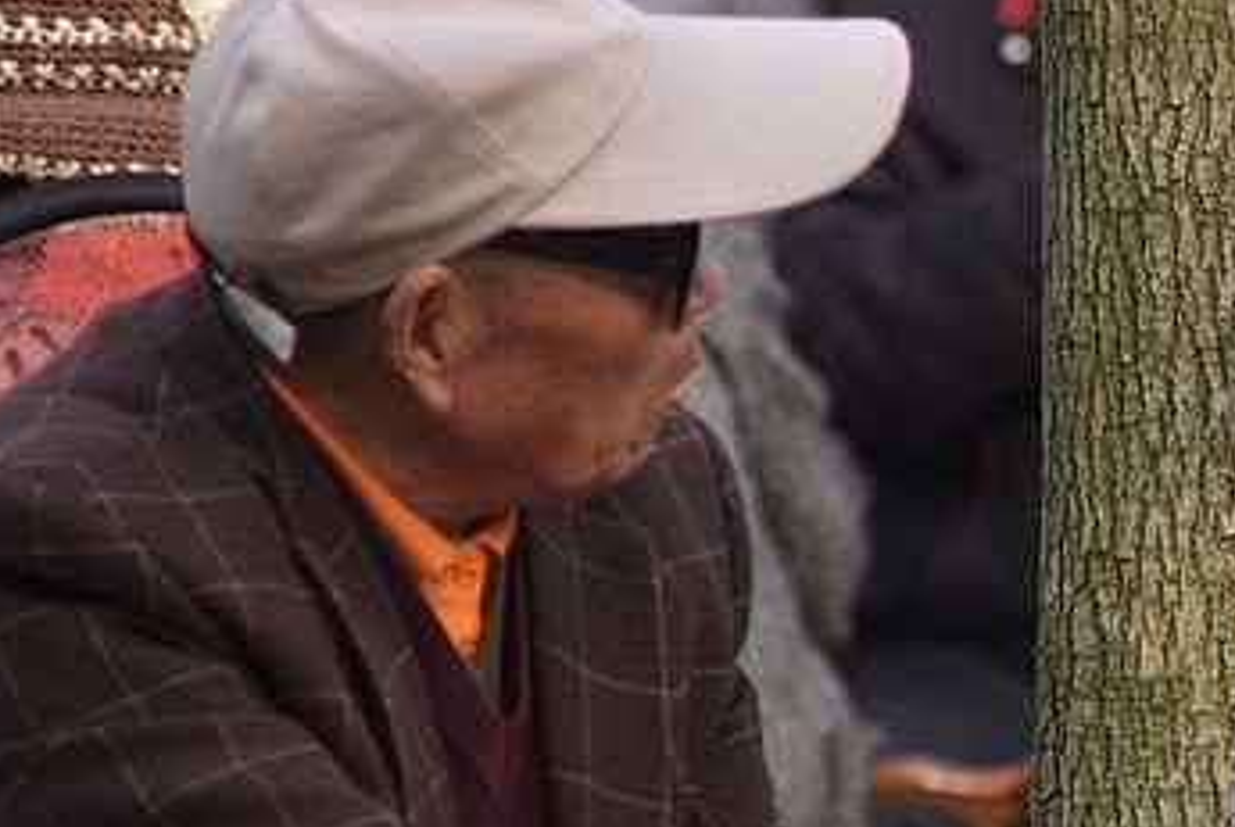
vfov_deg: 2.0
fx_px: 23735
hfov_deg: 3.0
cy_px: 406
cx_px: 1793
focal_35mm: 691
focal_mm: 155
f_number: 4
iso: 250
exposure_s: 1/640
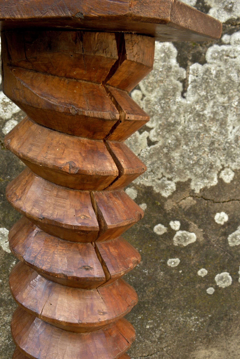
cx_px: 111
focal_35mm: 41
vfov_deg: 47.4
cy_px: 181
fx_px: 410
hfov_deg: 32.6
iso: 100
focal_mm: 7.1
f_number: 3.8
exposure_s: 1/50
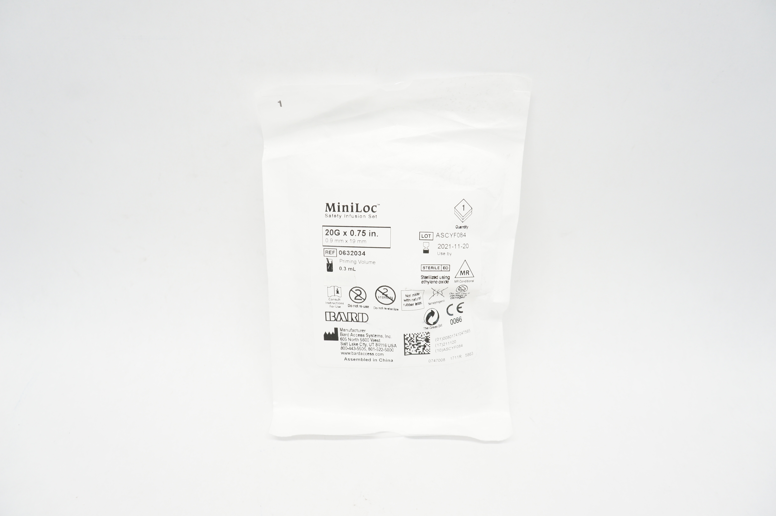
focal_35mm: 27
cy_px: 258
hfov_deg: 67.4
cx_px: 388
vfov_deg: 47.8
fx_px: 581
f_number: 6.3
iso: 400
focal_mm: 18
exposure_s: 1/30
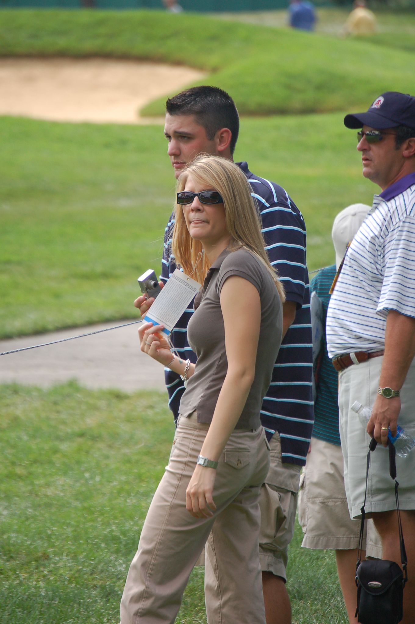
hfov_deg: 4.6
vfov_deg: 6.9
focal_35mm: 300
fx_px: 5199
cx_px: 208
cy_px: 312
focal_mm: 200
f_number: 5.6
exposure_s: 1/500
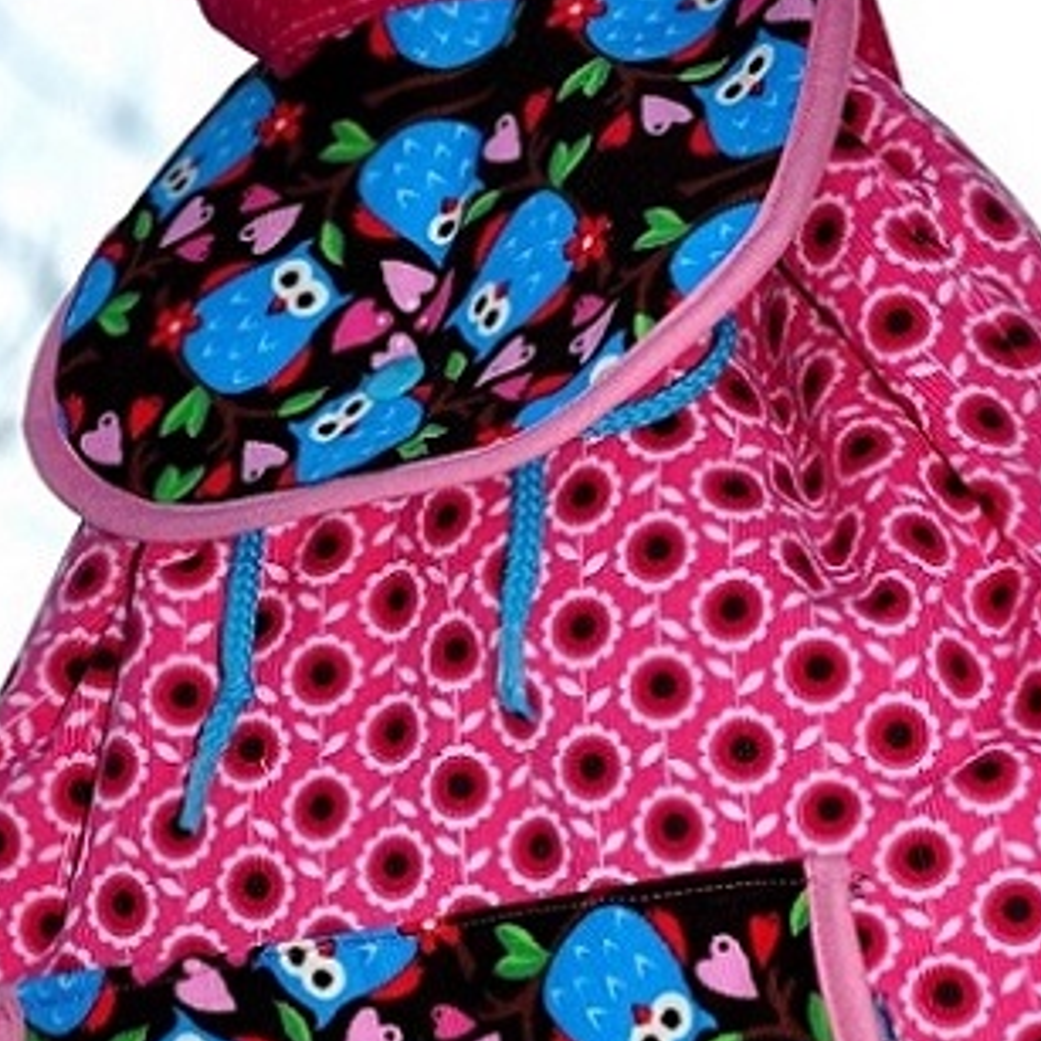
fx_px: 5240
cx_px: 595
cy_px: 661
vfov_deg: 11.3
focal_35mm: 154
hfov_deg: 11.3
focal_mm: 50
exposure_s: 1/200
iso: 200
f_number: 3.5
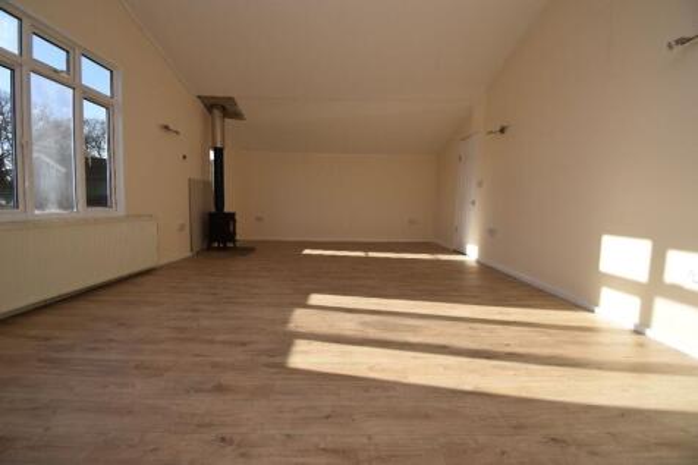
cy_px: 232
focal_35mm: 15
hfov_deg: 100.4
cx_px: 349
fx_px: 291
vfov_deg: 77.3
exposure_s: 1/200
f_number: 5.6
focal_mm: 10
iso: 100
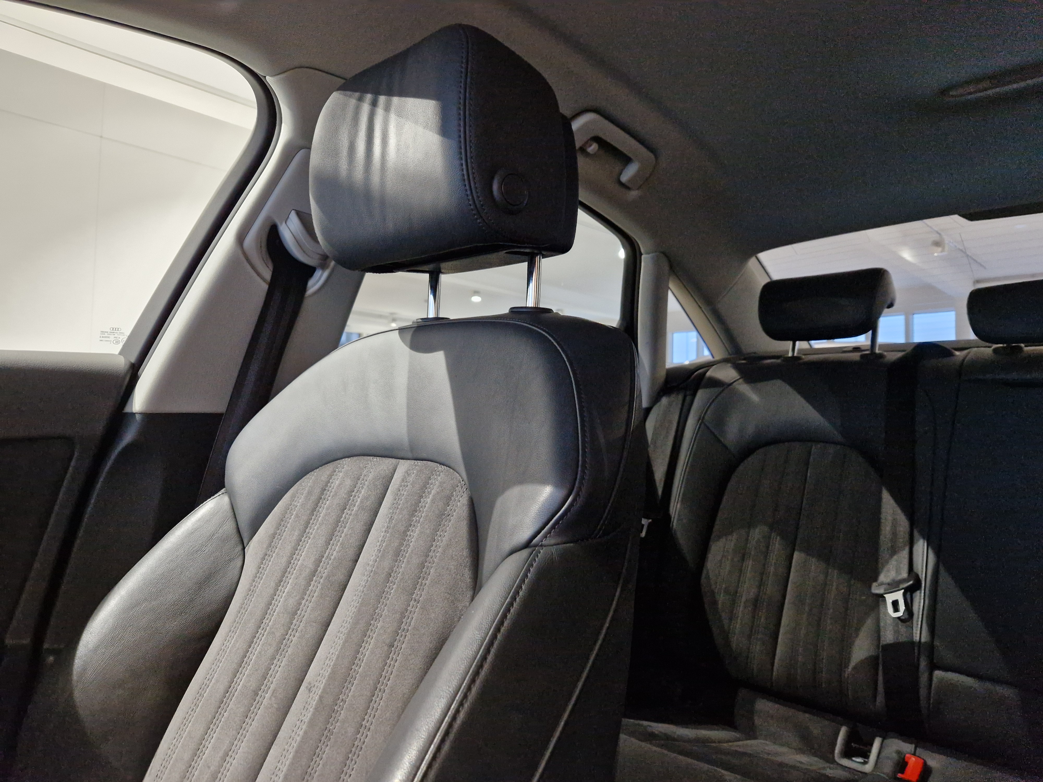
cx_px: 522
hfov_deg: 73.9
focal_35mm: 23
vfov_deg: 58.9
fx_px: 693
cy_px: 391
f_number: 1.8
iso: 1000
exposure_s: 1/100
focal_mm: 5.4
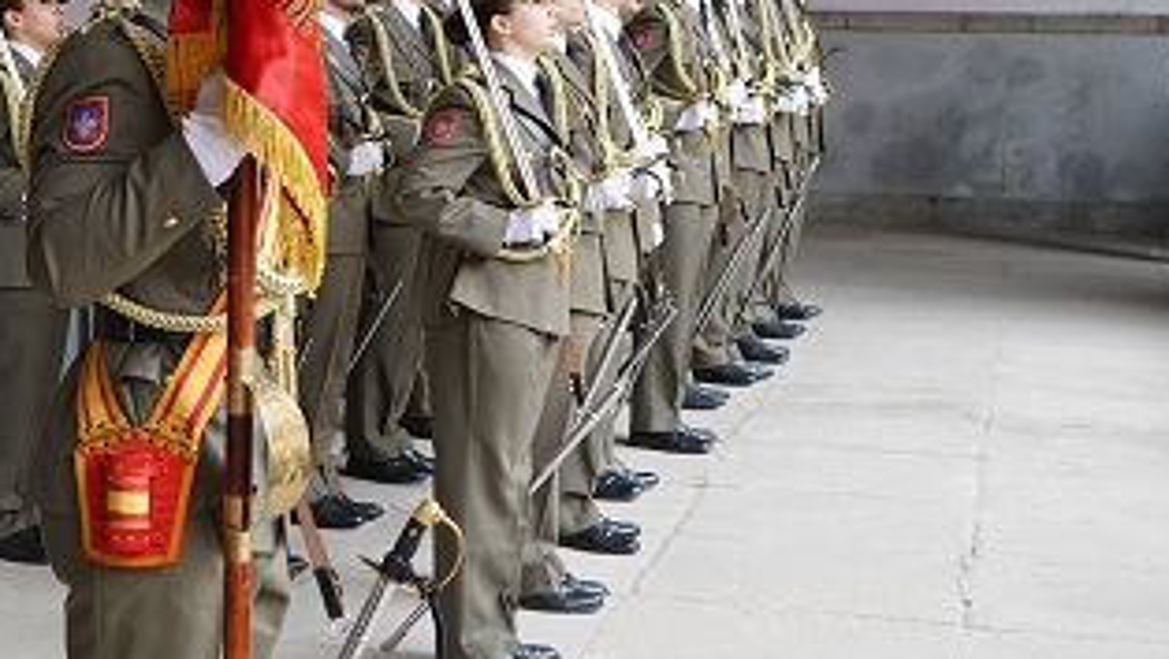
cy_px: 158
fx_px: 2574
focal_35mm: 83
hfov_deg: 24.4
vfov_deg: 14.5
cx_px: -19
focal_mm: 29
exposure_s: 1/160
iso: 400
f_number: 4
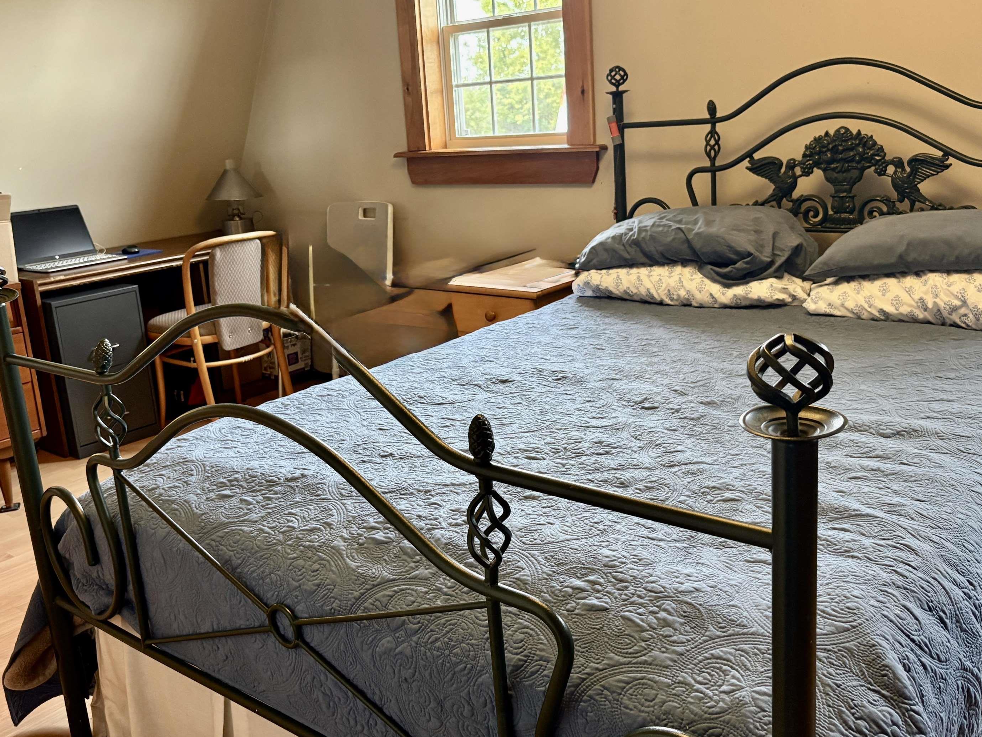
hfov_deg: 61.7
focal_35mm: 29
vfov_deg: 48.2
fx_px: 823
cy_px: 363
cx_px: 479
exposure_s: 1/60
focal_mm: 5.96
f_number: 1.6
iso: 250
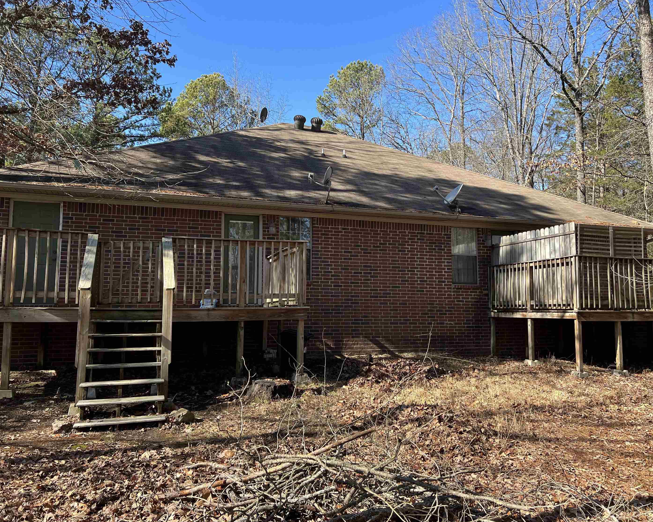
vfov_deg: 51.5
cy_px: 253
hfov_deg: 62.2
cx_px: 330
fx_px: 541
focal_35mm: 28
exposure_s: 1/1079
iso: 50
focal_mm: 5.7
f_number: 1.5
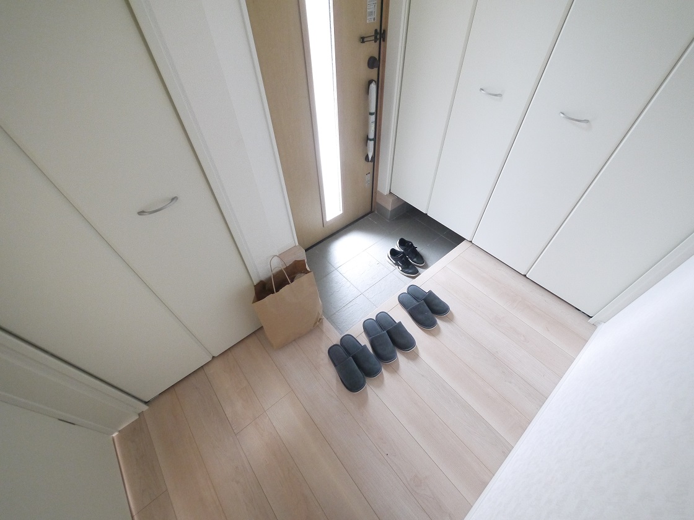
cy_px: 260
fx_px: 281
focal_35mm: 14
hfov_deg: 102.1
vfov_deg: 85.7
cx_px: 347
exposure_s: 1/50
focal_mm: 7
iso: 1600
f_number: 4
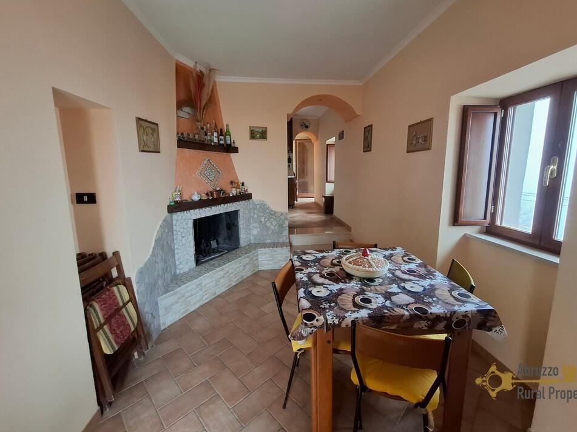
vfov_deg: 85.6
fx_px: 233
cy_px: 208
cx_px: 306
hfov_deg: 101.9
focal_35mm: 14
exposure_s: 1/33
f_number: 2.2
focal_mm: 1.74
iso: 160
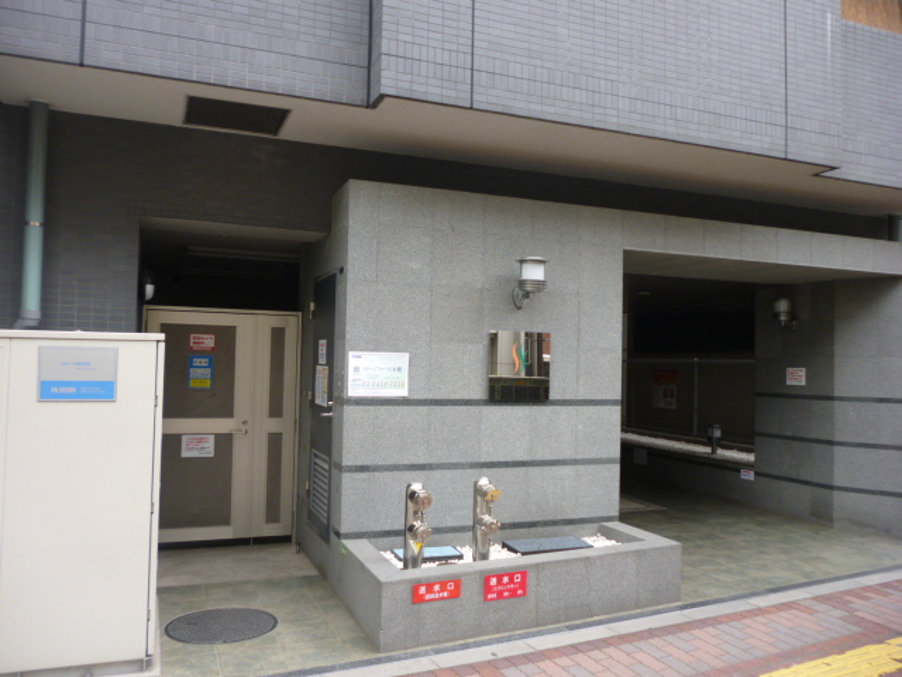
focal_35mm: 28
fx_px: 730
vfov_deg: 49.7
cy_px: 338
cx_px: 451
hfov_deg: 63.4
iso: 100
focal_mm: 5
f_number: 3.1
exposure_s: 1/100
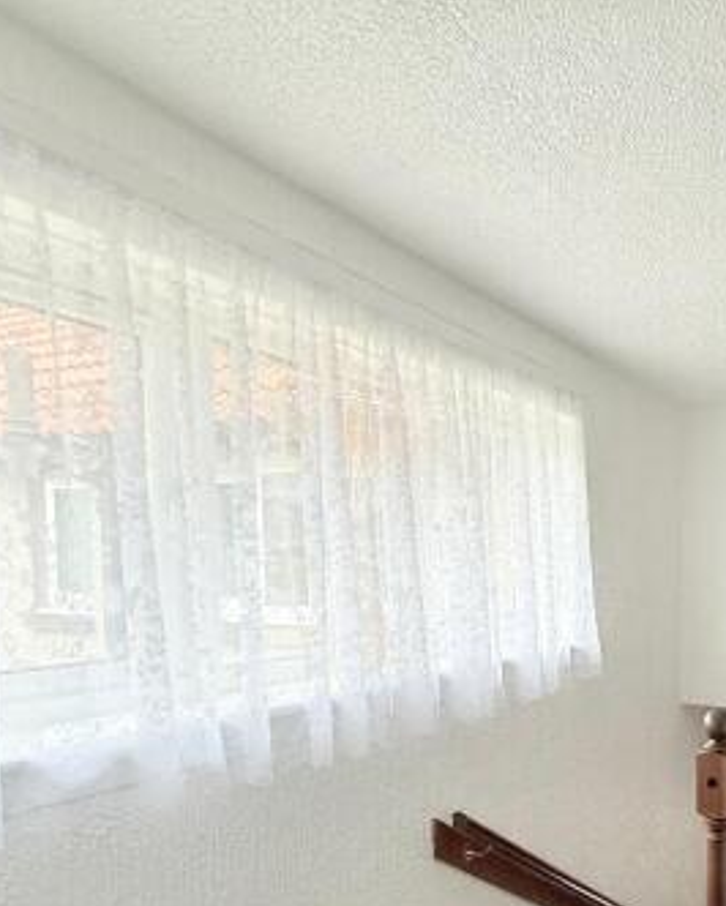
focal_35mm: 24
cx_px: 760
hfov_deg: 46.7
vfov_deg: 68.6
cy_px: 594
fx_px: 644
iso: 320
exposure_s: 1/99
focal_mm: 2.22
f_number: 2.2
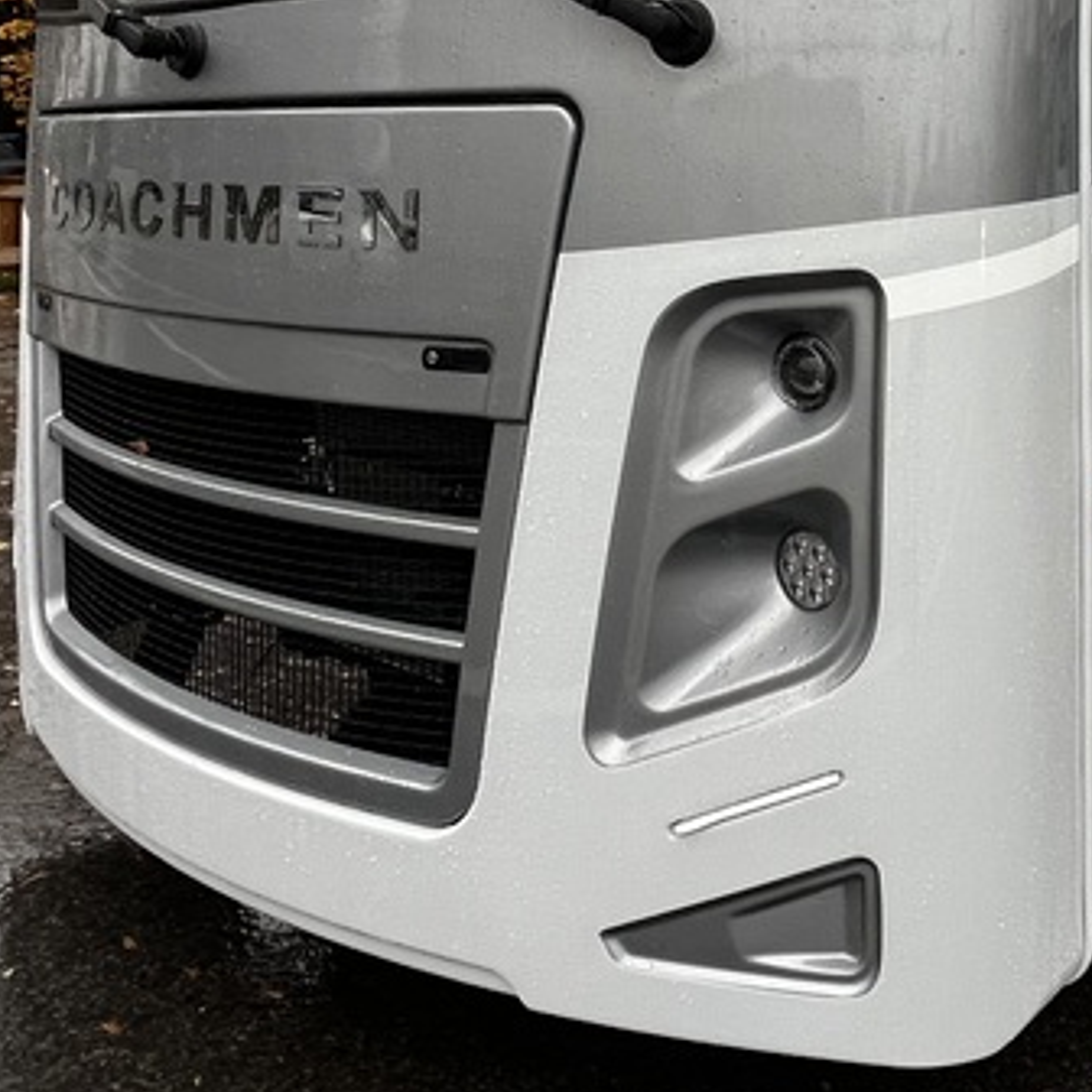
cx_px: 982
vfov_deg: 43.9
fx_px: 1249
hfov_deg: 43.2
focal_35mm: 35
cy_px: 150
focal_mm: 1.57
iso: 125
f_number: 1.8
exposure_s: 1/99
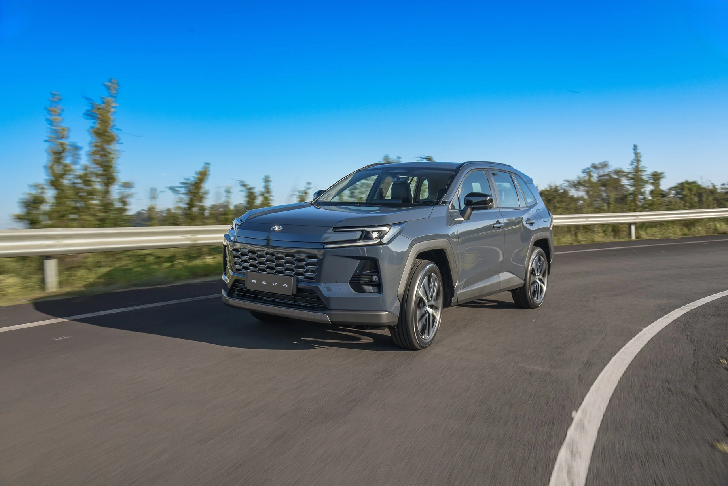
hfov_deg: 61.9
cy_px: 243
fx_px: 607
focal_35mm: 30
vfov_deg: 43.6
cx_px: 364
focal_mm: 30
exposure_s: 1/60
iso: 200
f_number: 8
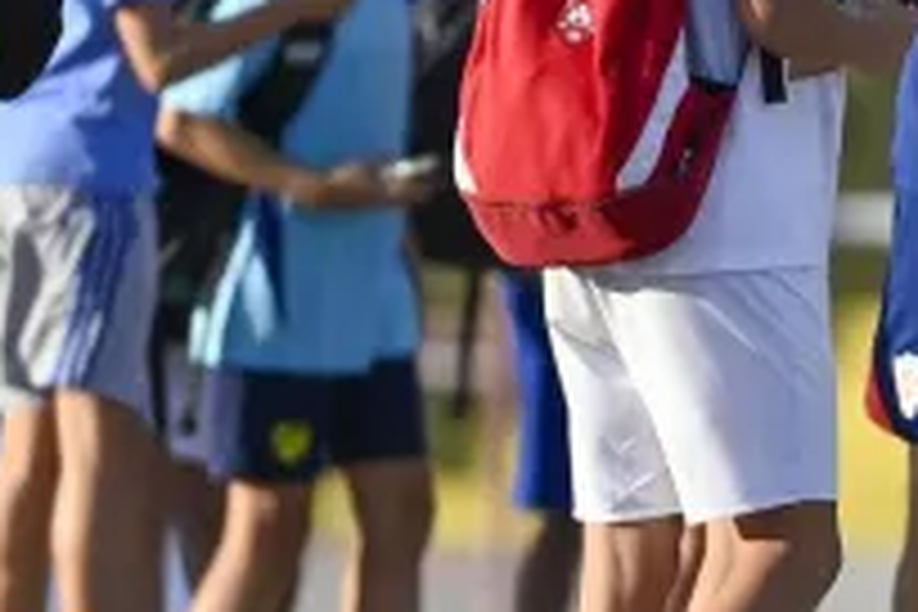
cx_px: 1053
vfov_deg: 0.9
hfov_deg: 1.4
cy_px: 11
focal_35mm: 1488
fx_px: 37941
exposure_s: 1/2000
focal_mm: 400
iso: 125
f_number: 2.8
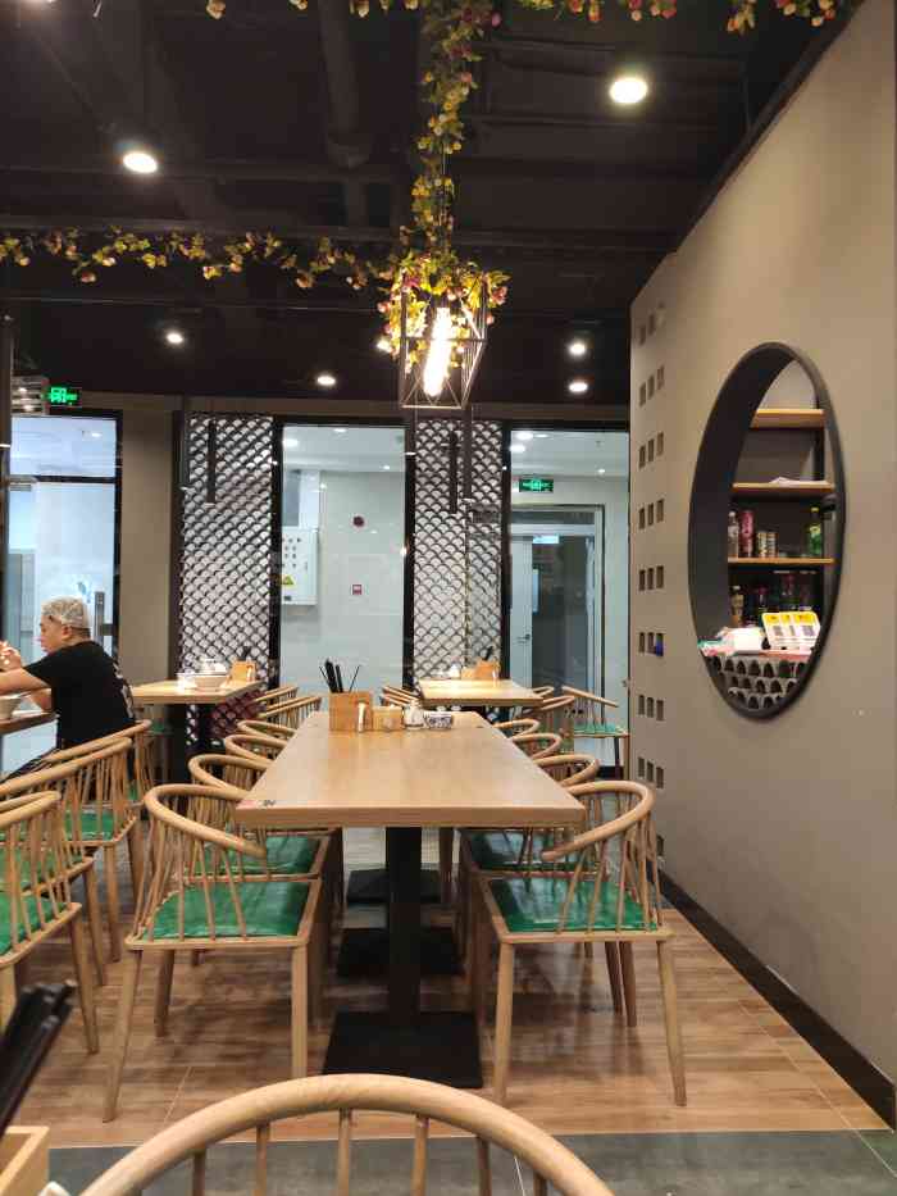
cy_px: 598
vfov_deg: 69.4
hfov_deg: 54.9
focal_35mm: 25
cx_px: 448
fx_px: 864
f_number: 1.79
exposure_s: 1/33
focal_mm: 4.74
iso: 473
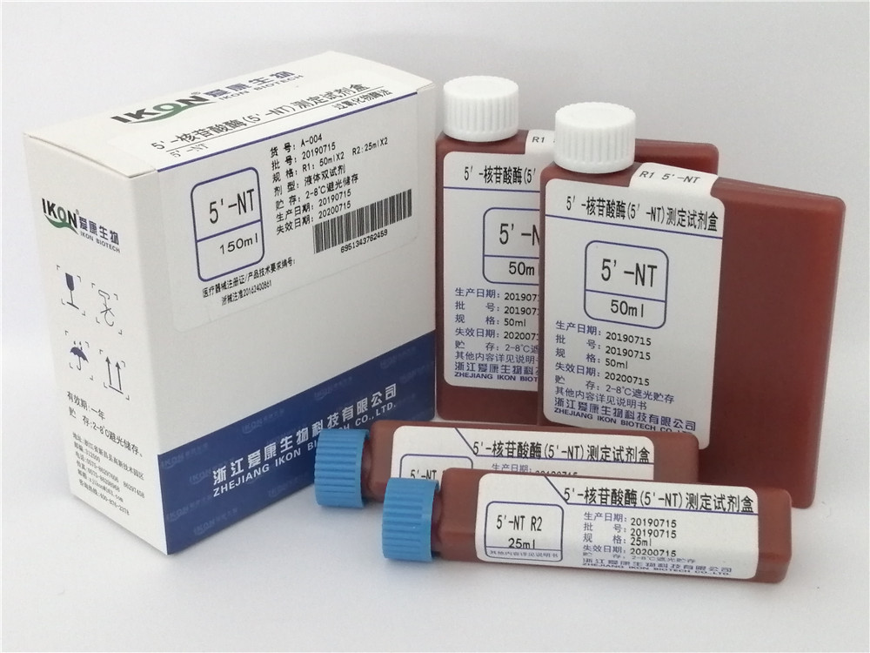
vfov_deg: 25.7
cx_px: 435
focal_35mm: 57
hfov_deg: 33.8
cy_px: 326
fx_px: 1433
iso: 200
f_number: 1.8
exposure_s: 1/30
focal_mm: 3.64
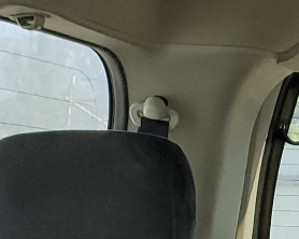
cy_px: 508
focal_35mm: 146
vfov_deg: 9.7
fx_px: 1291
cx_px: 450
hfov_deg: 12.5
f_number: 1.5
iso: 65
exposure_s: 1/120
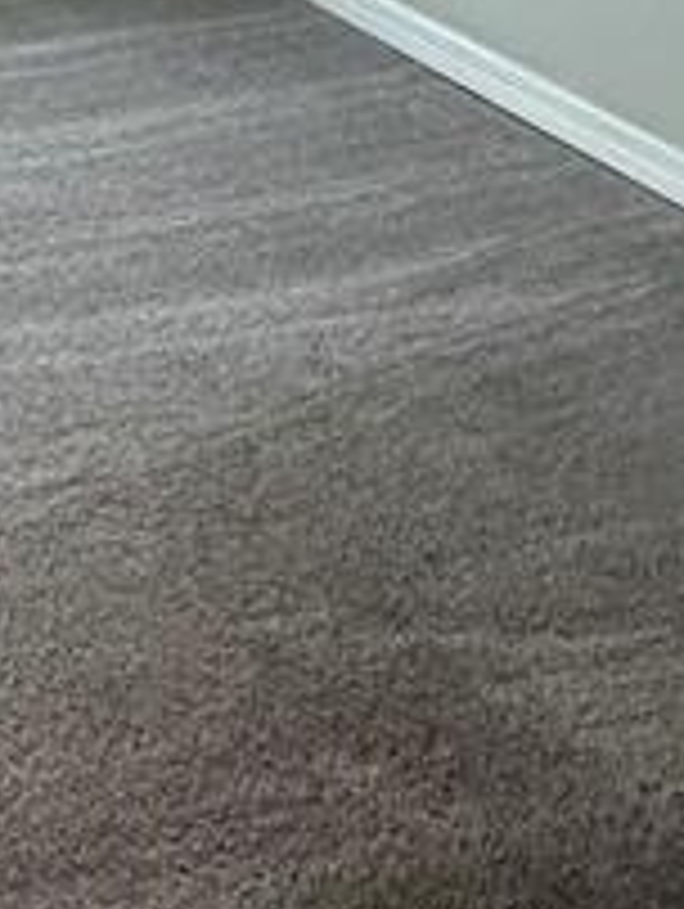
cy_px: -252
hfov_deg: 14.3
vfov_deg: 21.4
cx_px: -765
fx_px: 2182
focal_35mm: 83
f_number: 2.2
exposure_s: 1/120
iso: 200
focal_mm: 2.22
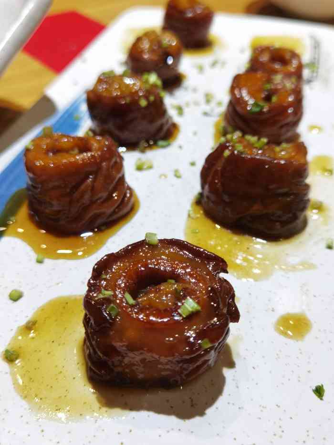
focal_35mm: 37
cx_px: 167
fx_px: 476
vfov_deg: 50.1
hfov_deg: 38.7
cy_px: 222
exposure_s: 1/79.4
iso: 50
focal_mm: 6.71
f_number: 1.9
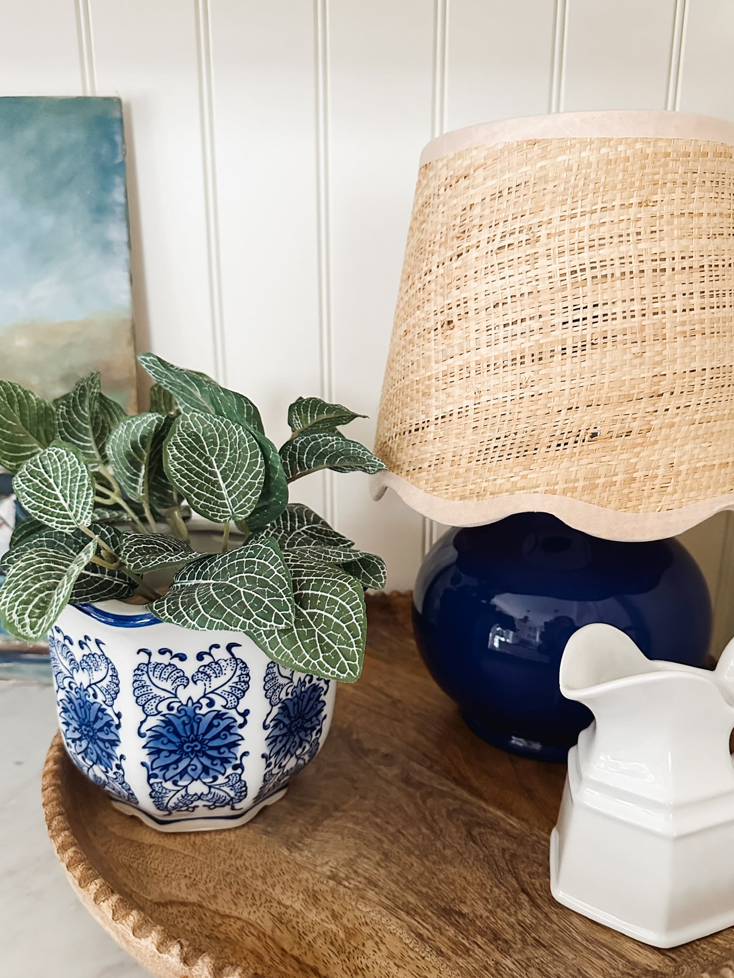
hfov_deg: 51.3
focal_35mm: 27
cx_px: 386
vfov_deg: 65.1
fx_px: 763
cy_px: 544
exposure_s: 1/55
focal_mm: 6.86
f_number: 1.8
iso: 1000
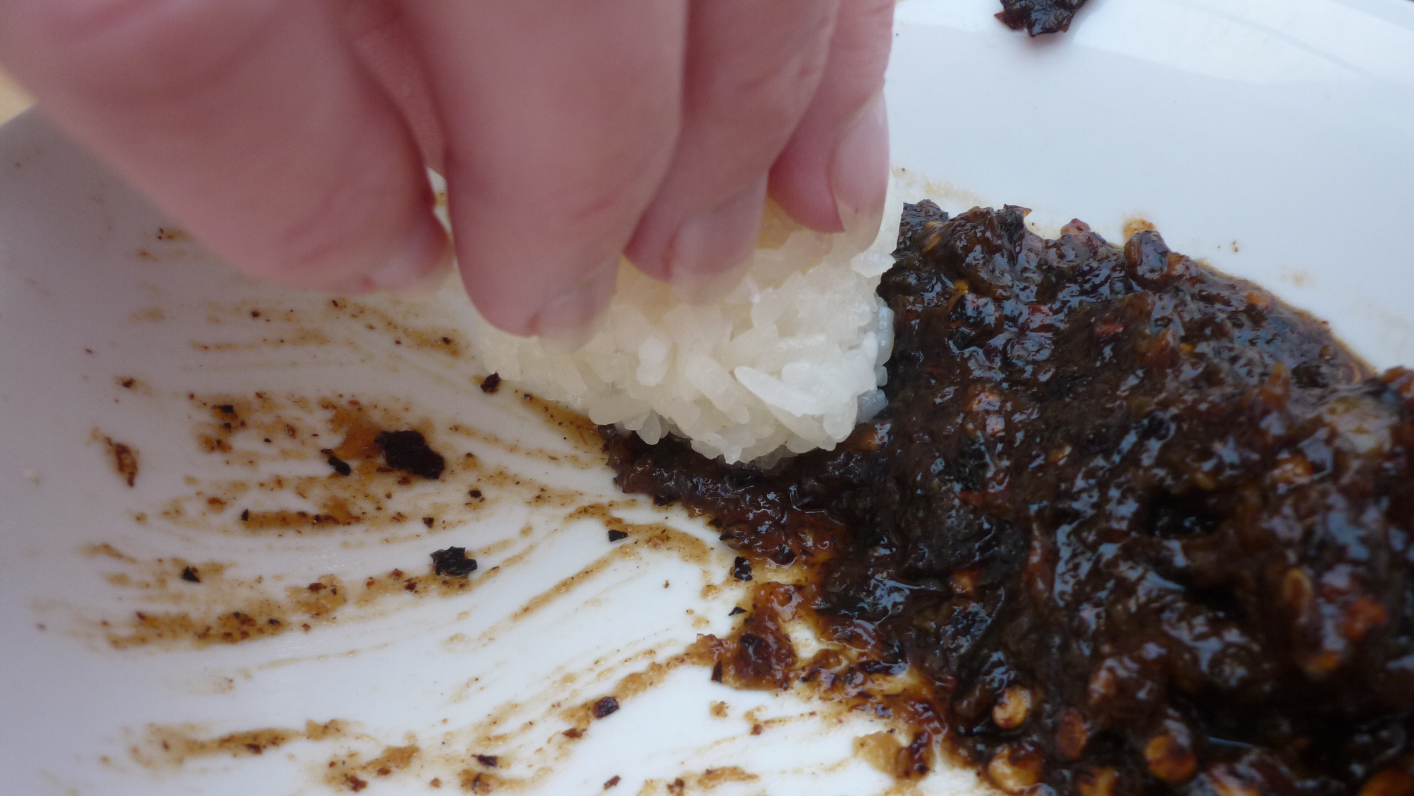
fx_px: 1350
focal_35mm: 36
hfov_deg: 55.3
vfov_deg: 32.8
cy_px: 470
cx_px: 707
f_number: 2.8
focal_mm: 5.5
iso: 125
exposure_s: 1/30
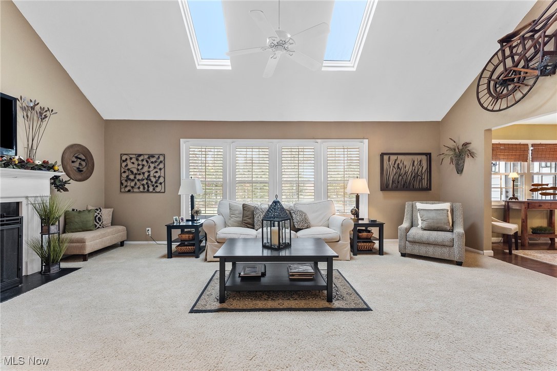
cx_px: 278
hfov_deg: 104.3
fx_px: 217
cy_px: 186
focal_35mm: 14
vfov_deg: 81.2
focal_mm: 14
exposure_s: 1/3
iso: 400
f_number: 8
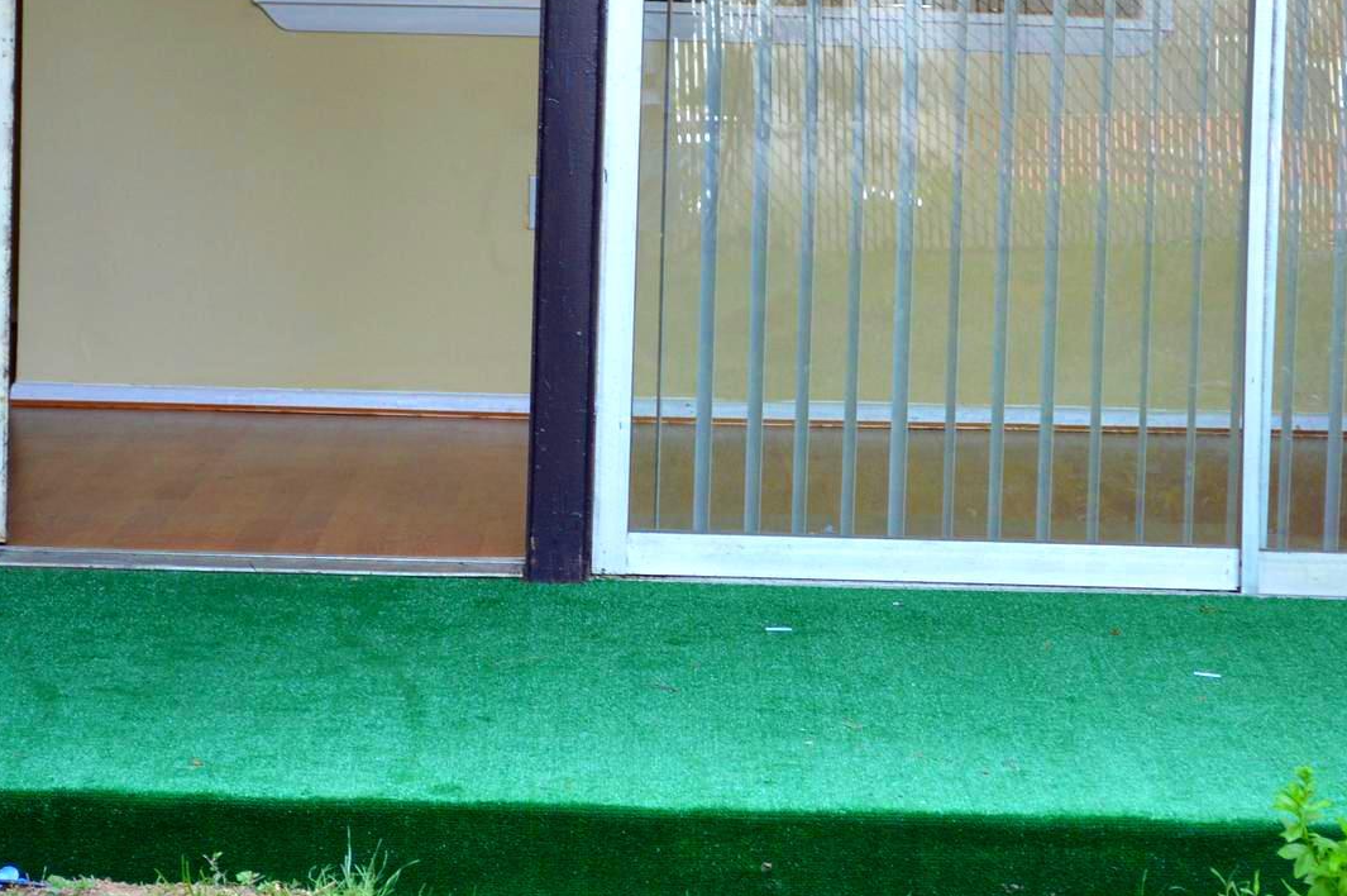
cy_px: 342
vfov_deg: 9.1
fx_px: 5607
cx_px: 903
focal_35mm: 150
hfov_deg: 13.7
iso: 400
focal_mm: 52
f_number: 5.6
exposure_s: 1/100
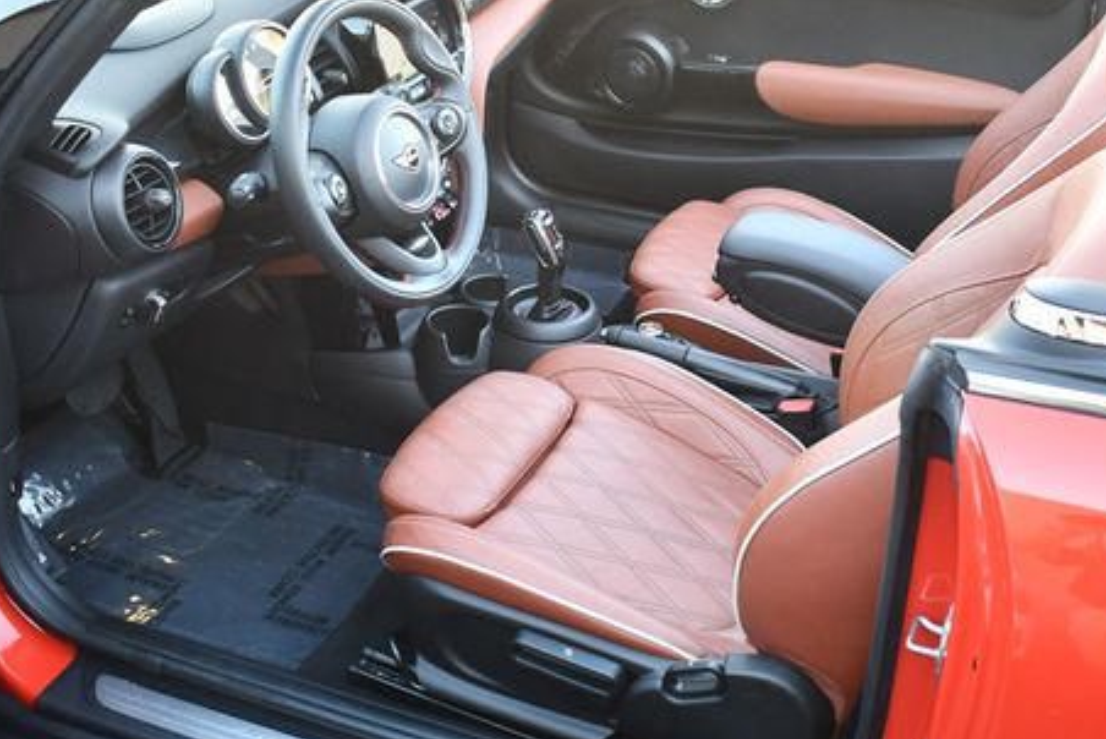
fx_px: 1568
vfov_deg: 26.4
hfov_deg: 38.8
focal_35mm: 51
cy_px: 284
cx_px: 634
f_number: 3.5
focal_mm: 18
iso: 800
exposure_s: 1/200
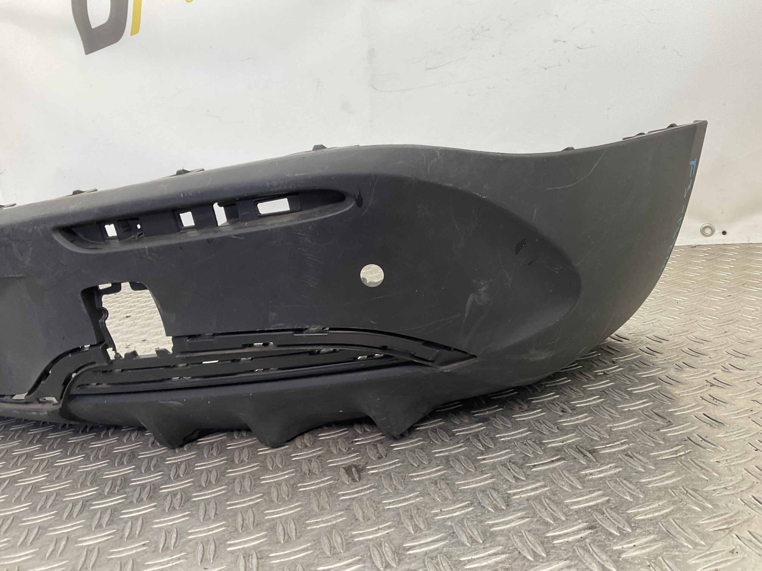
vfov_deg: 48.2
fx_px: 638
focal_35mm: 29
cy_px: 286
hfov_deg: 61.7
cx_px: 381
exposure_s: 1/100
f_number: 1.8
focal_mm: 3
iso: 32
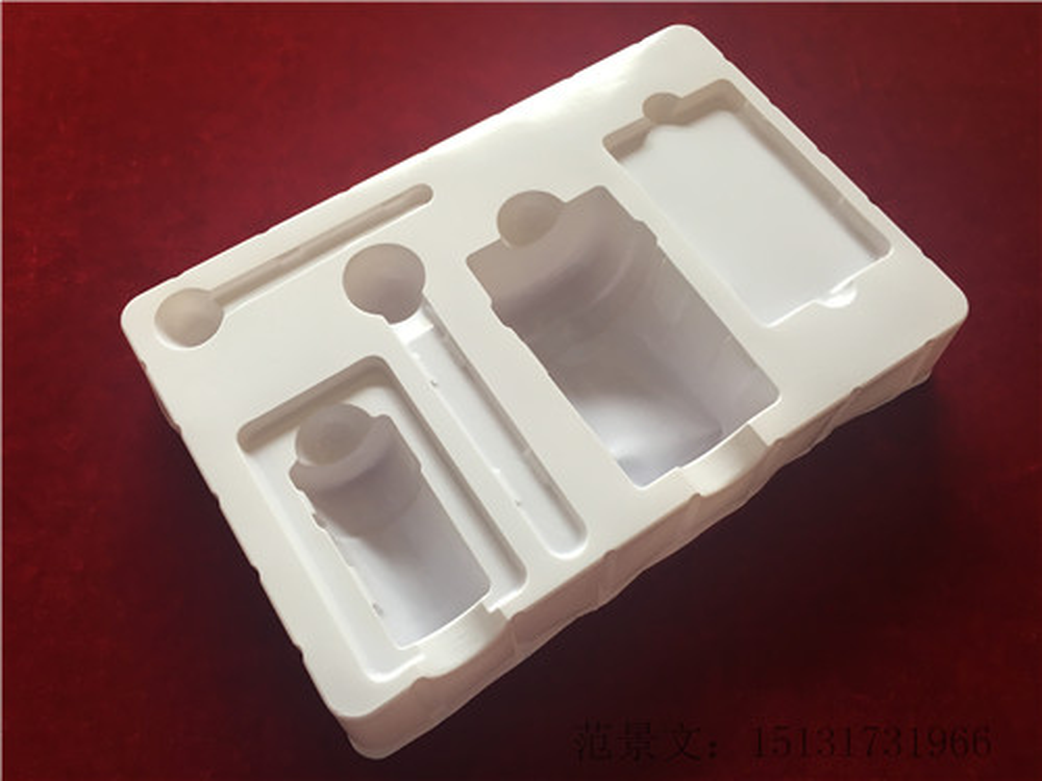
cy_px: 390
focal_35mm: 29
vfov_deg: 48.2
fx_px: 873
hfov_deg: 61.7
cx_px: 521
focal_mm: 4.15
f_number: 2.2
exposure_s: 1/33
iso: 80
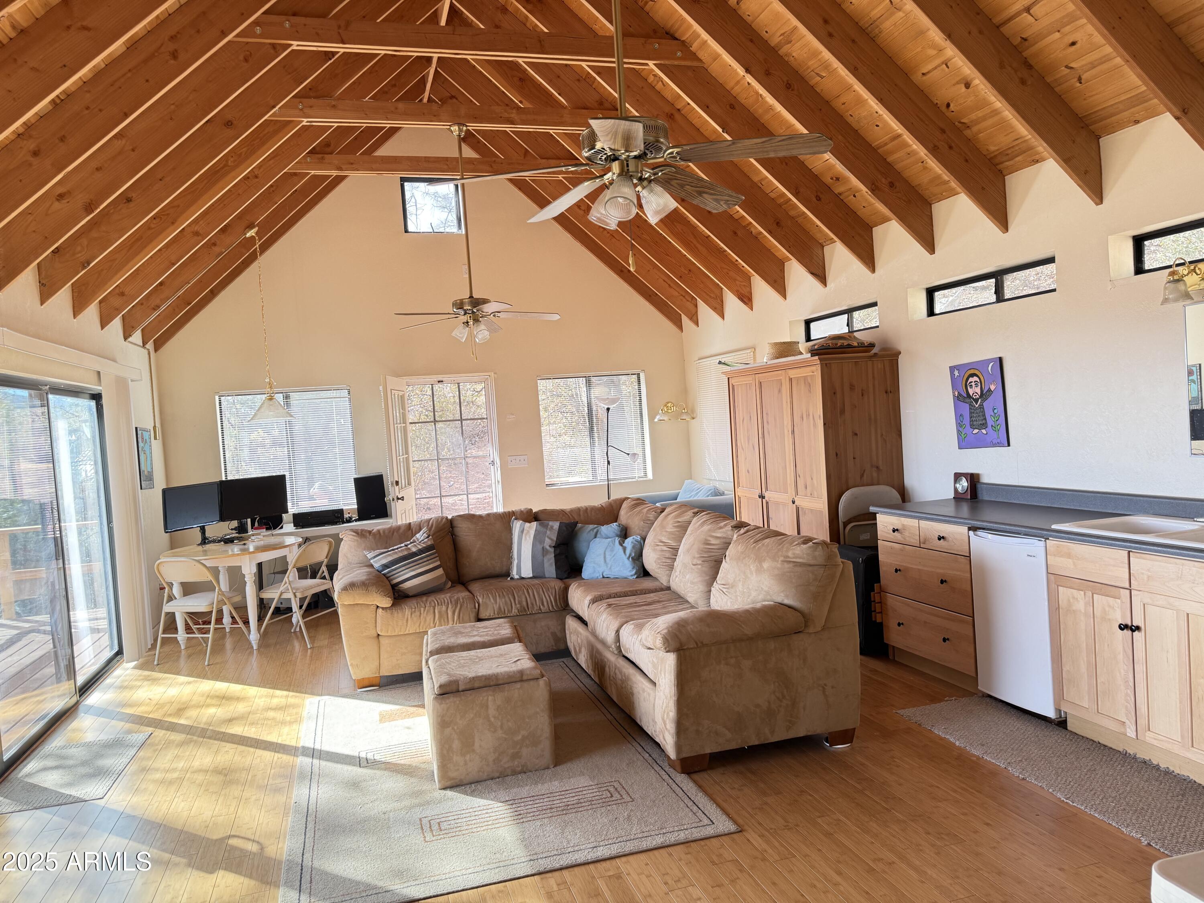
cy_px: 452
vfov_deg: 56.8
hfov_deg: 71.6
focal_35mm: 24
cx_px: 602
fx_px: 835
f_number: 1.78
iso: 100
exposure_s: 1/124
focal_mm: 6.76
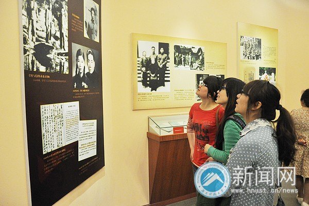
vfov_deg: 47.9
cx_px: 154
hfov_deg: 67.4
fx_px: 232
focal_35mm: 27
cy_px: 103
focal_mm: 18
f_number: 3.5
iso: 1000
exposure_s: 1/20
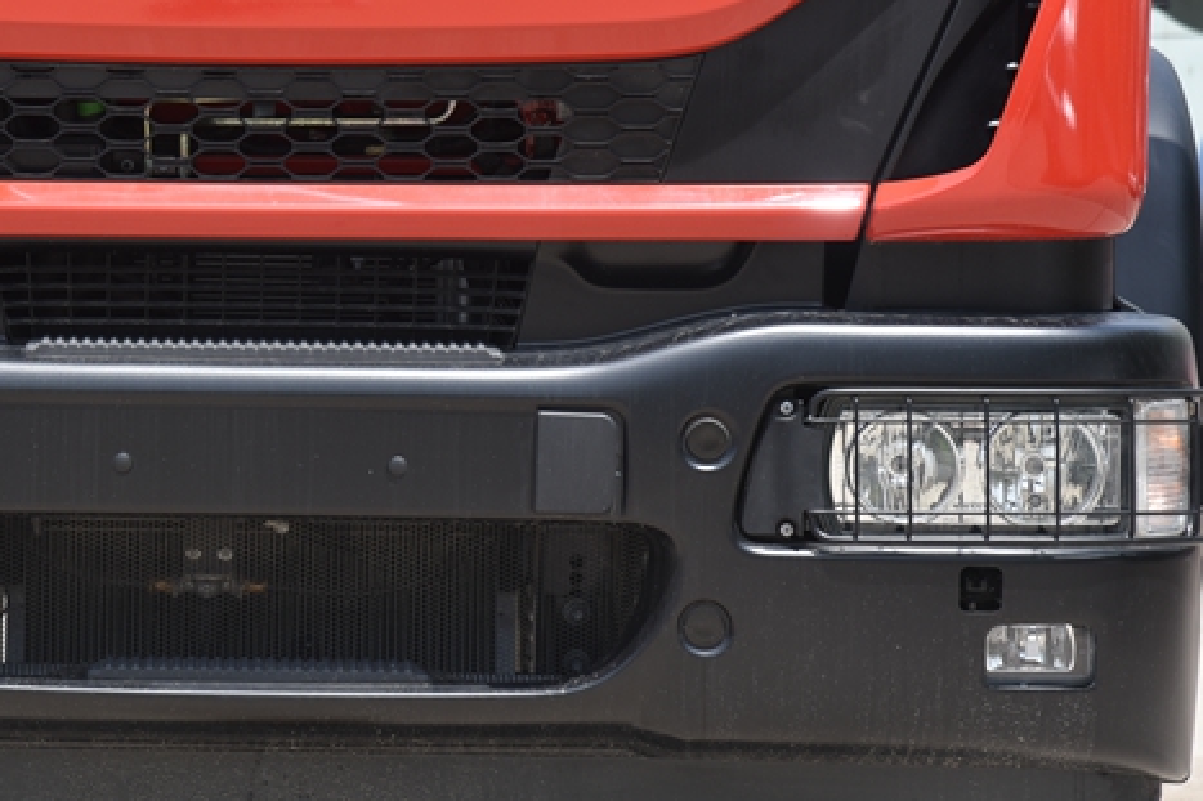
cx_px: 227
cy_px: 228
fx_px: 7182
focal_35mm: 215
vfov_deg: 6.4
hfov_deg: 9.5
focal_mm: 120
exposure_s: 1/250
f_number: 8
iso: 200
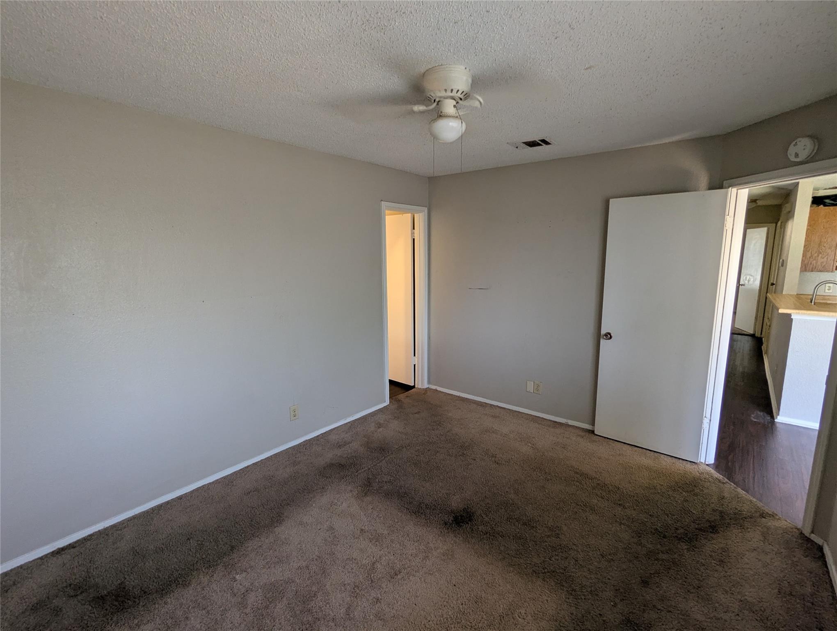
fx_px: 387
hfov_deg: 94.4
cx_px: 418
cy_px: 316
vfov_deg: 78.2
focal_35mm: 16
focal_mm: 2.35
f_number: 2.2
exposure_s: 1/24
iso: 56
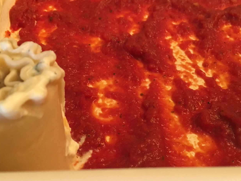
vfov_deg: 30.9
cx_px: 119
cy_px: 86
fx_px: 327
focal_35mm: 47
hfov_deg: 40.4
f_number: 2.2
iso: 200
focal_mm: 4.15
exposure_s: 1/20
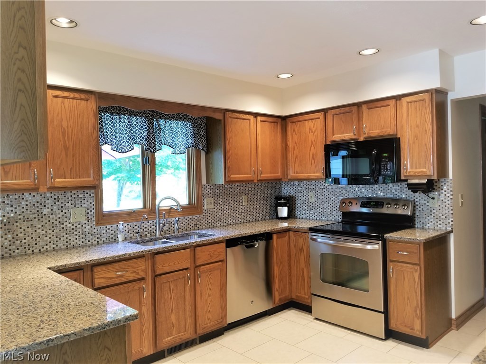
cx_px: 243
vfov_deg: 53.1
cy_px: 182
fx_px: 365
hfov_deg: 67.3
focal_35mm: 26
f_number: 1.7
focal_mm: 4.25
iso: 160
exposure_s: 1/30
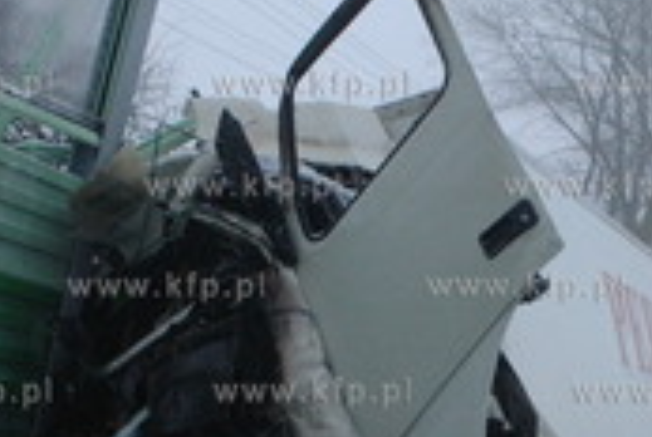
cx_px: 445
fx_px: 1506
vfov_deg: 16.2
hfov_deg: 24.3
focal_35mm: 83
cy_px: 441
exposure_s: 1/100
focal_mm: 24
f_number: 5.6
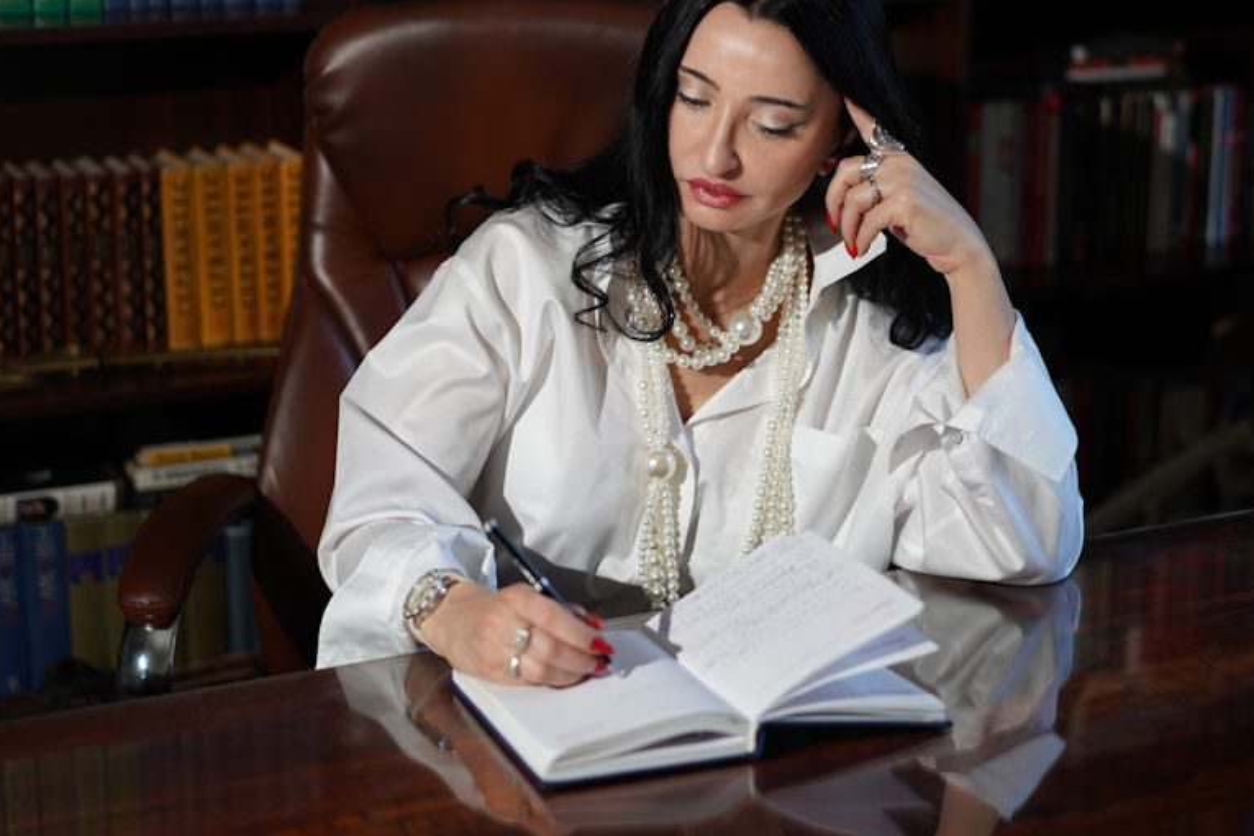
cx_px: 674
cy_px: 313
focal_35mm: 69
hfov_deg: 29.2
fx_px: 2403
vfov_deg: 19.7
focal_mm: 55
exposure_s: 1/200
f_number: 1.8
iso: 400
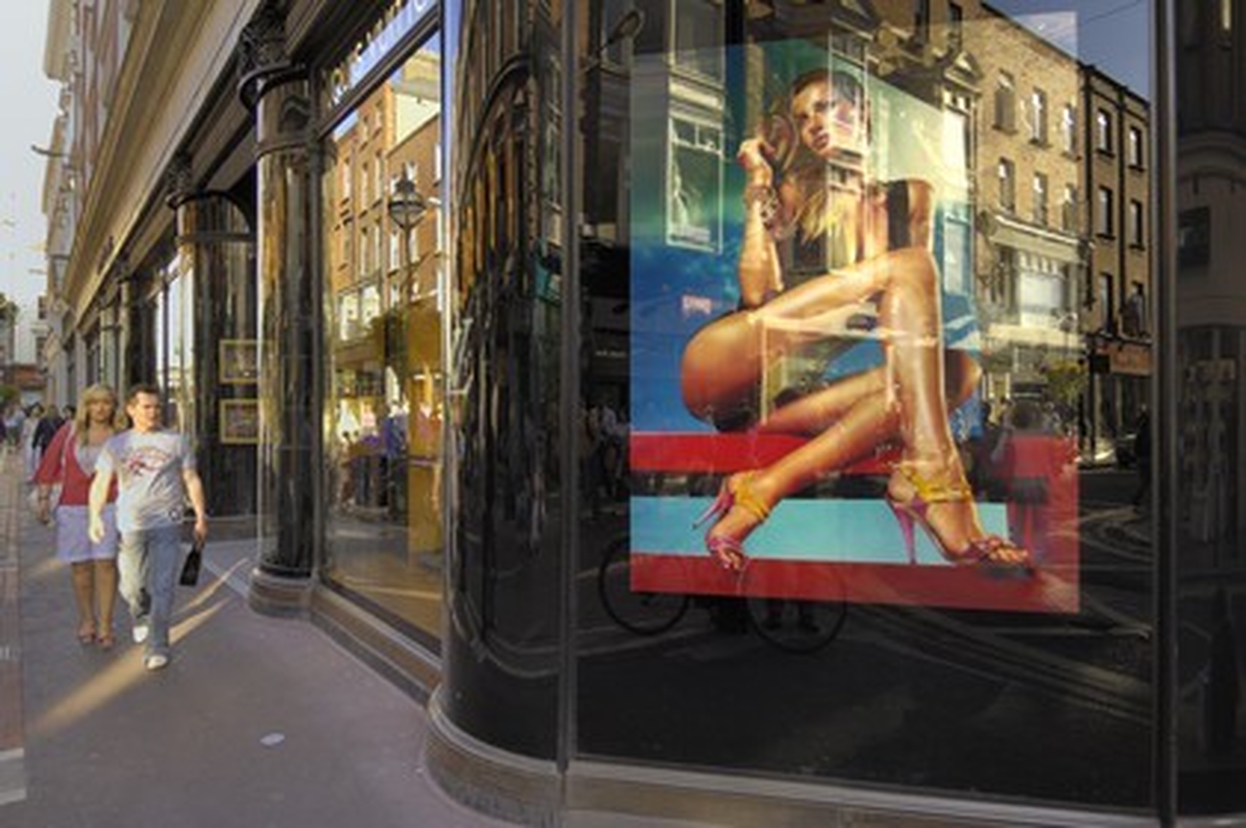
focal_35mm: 21
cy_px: 414
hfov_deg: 81.2
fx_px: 726
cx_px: 623
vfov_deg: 59.4
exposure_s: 1/100
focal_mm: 14
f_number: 4.2
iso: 100
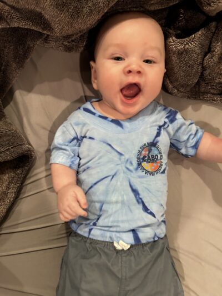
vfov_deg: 67.3
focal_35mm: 26
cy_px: 148
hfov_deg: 53.1
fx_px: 222
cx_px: 111
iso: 500
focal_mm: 5.7
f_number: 1.5
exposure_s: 1/60
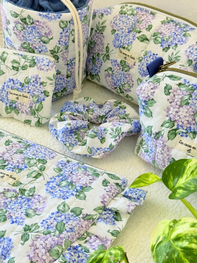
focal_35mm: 48
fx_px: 364
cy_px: 132
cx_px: 98
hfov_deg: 30.3
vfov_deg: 39.7
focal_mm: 6.76
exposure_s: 1/77
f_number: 1.78
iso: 100
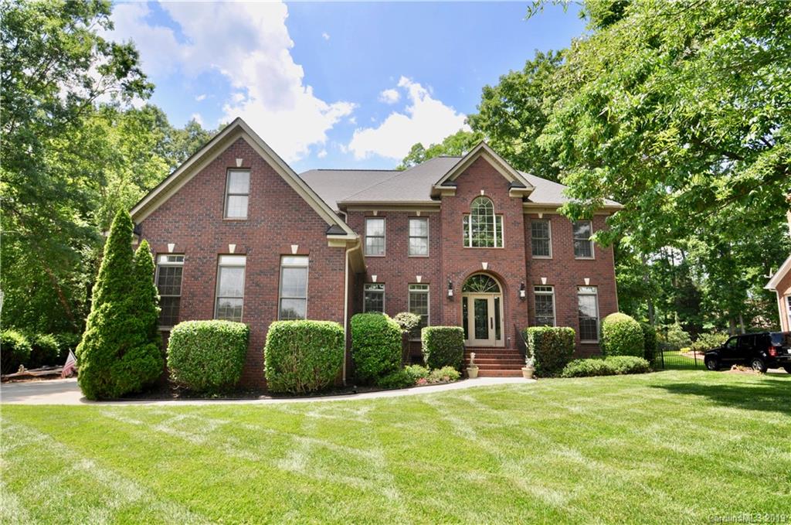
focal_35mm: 20
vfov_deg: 63.0
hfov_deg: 85.5
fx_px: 428
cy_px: 262
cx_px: 396
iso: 200
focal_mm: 13
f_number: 10
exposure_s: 1/200
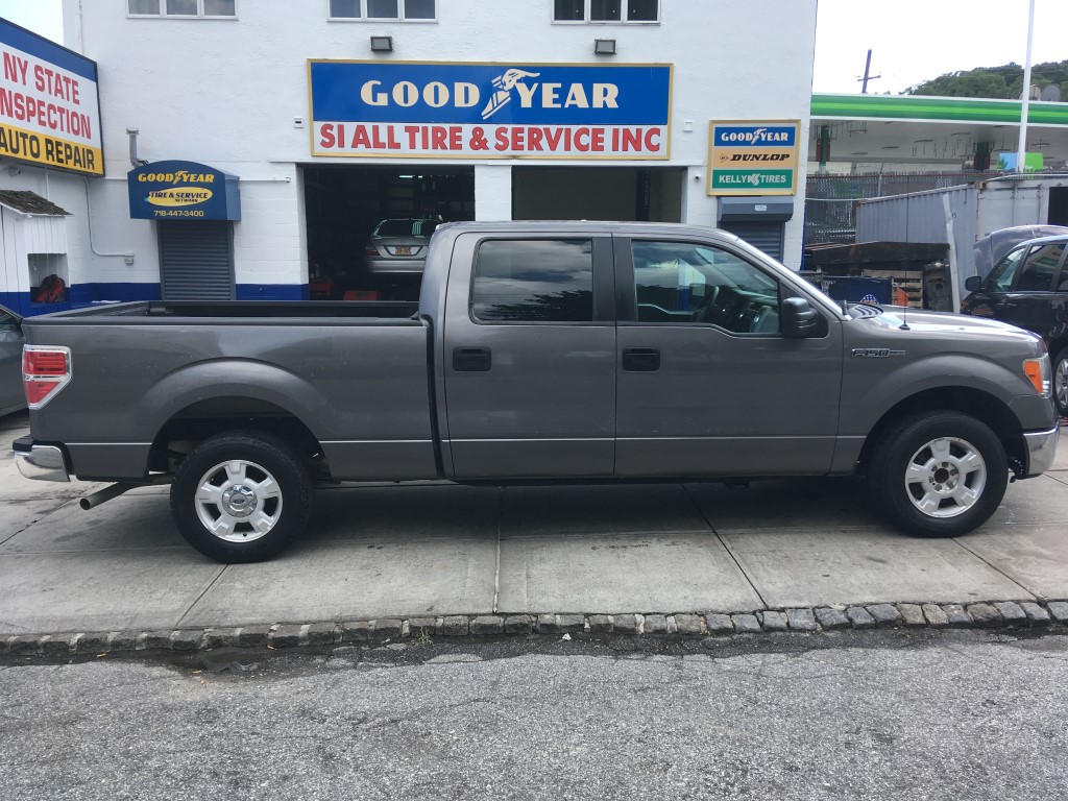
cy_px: 400
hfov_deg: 61.7
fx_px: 895
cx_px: 534
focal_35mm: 29
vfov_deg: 48.2
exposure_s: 1/455
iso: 25
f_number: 2.2
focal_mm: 4.15
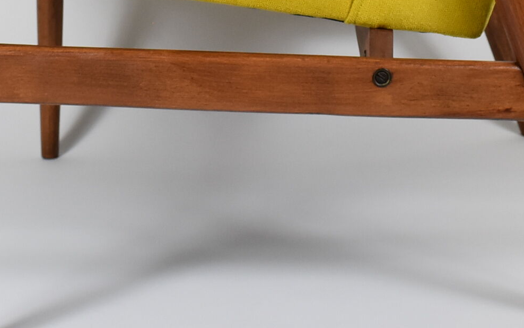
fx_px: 1522
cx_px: 205
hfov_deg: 19.5
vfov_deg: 11.8
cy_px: -156
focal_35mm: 107
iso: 800
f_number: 5.6
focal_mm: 23
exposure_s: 1/125
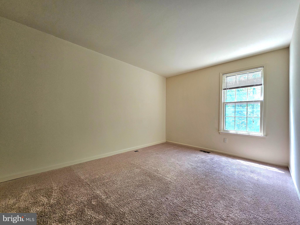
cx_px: 150
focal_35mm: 13
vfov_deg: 89.9
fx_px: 113
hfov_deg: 106.2
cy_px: 112
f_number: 2.2
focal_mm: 2.2
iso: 200
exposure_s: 1/77.5
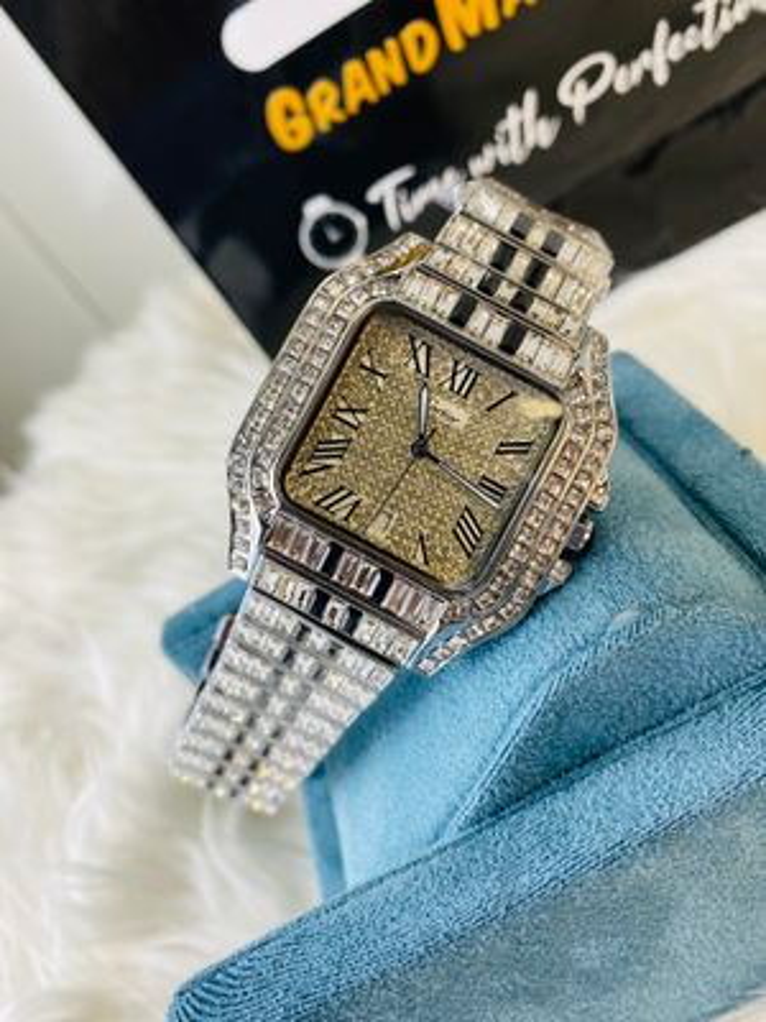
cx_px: 383
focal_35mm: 25
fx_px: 738
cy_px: 511
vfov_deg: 69.4
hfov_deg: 54.9
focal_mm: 4.25
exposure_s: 1/100
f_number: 1.8
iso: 64
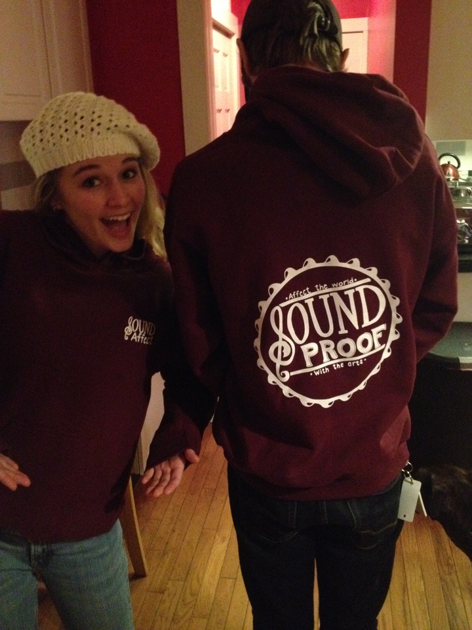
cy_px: 315
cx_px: 236
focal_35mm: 35
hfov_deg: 40.7
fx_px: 636
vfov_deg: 52.6
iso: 800
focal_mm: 4.28
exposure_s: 1/15
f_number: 2.4
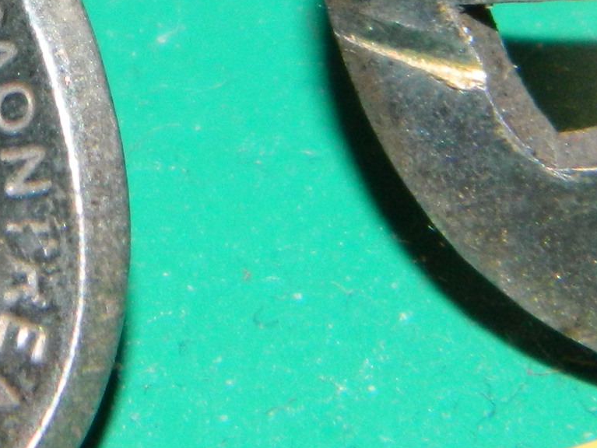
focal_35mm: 638
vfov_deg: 2.3
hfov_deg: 3.1
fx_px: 11008
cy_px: -79
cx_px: 110
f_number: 13.9
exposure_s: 1/60
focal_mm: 27
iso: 200
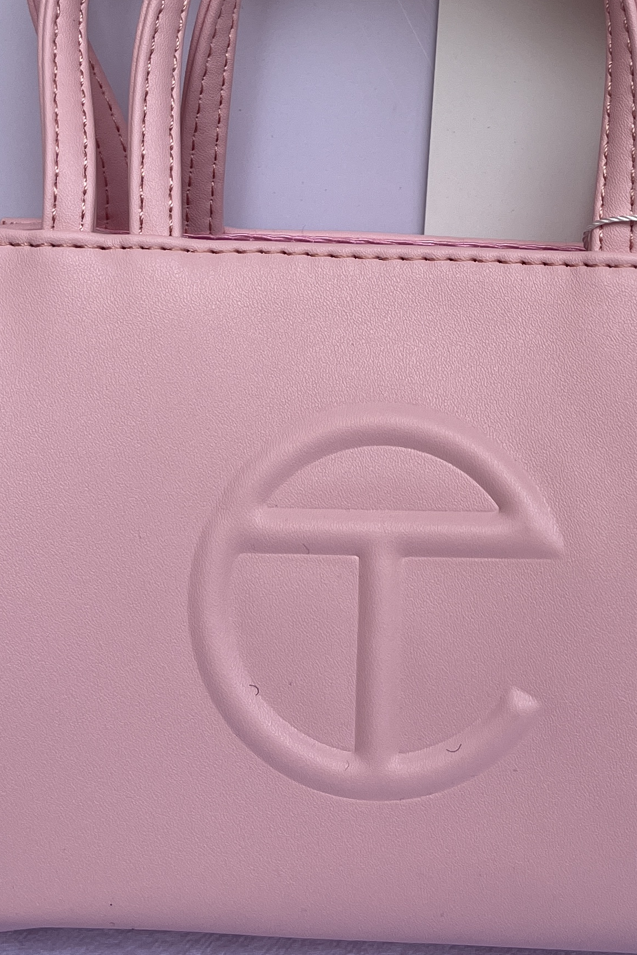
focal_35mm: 63
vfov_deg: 30.7
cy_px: 134
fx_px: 1672
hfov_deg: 21.5
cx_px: 417
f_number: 1.6
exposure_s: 1/1117
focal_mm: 5.1
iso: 50
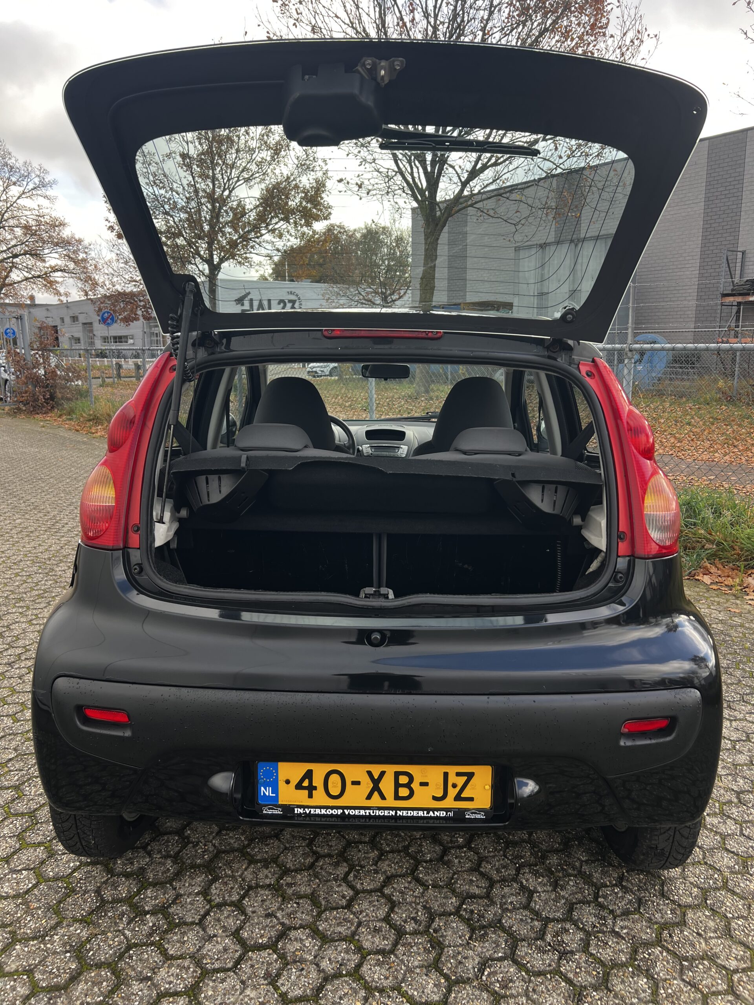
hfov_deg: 53.1
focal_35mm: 26
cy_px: 502
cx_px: 377
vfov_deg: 67.3
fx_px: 755
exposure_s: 1/354
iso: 50
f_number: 1.5
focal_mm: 5.7
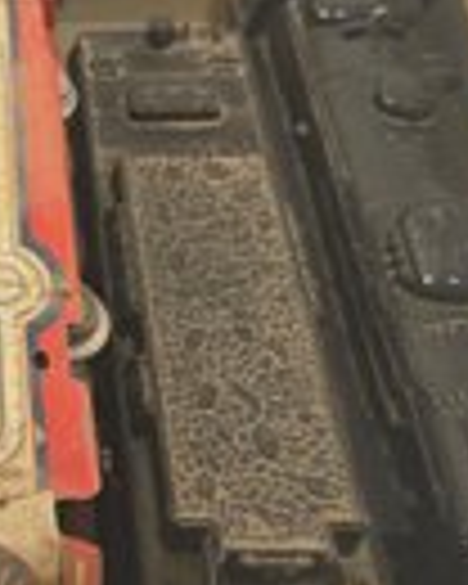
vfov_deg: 31.3
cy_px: 133
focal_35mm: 59
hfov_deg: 23.0
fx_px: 1022
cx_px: -137
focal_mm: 6.3
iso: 250
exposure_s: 1/120
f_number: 1.7
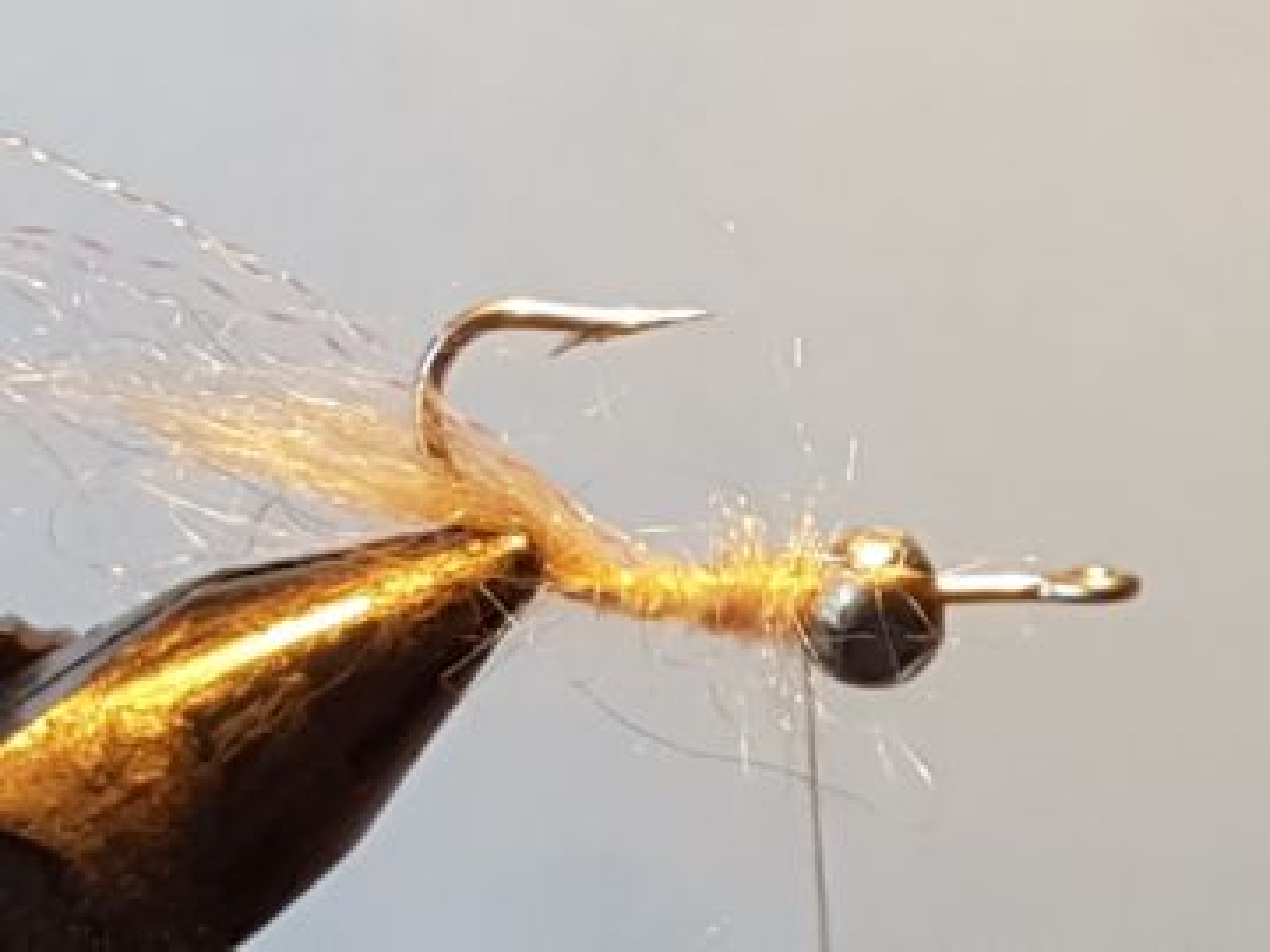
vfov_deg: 53.1
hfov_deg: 67.3
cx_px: 635
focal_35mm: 26
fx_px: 954
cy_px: 476
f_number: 1.7
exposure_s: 1/100
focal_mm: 4.2
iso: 100
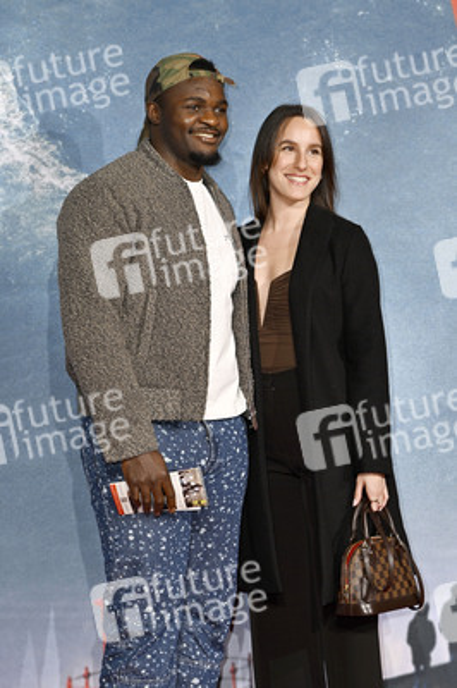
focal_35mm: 75
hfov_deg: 18.2
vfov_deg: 27.0
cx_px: 228
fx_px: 1430
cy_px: 344
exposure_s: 1/200
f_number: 4
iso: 100
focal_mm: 75
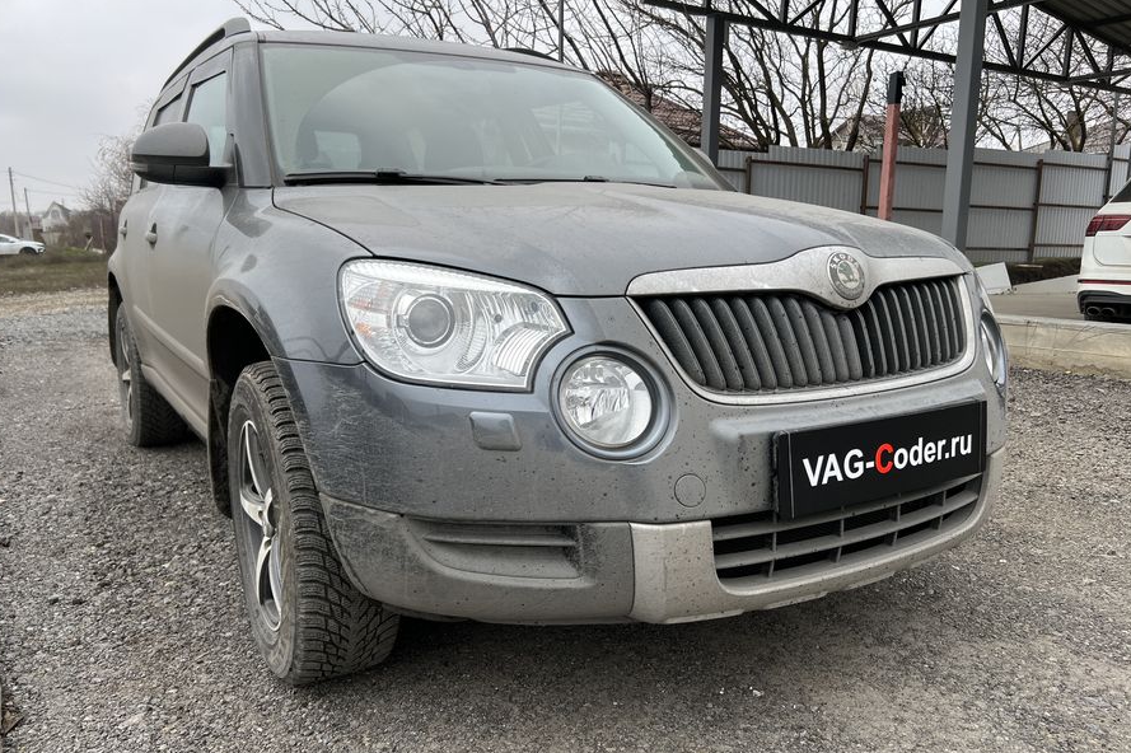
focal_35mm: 28
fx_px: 879
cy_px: 390
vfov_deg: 46.4
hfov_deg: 65.5
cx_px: 570
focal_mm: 5.7
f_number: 1.5
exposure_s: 1/687
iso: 50
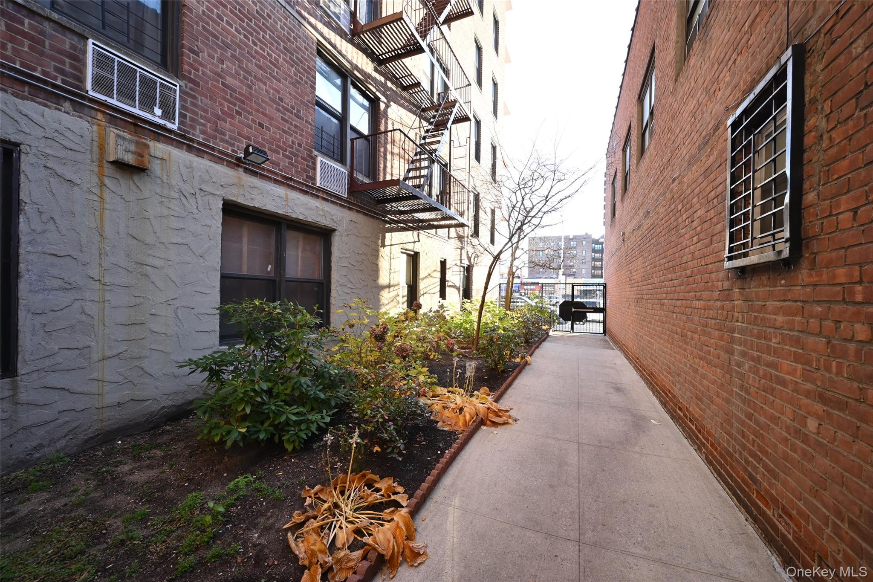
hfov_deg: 104.3
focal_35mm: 14
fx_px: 339
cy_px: 291
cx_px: 436
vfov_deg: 81.2
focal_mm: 14
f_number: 9
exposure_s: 1/40
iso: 400
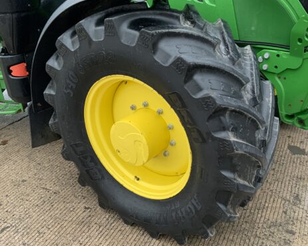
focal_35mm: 39
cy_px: 132
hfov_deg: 46.5
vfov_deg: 38.2
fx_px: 356
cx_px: 191
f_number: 1.8
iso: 64
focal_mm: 3
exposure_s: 1/113
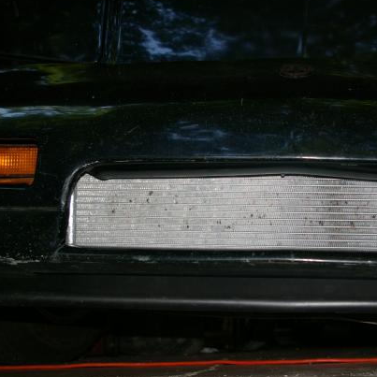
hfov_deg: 27.0
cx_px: 296
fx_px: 772
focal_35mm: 63
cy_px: 185
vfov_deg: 27.4
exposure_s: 1/50
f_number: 4
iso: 200
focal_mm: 31
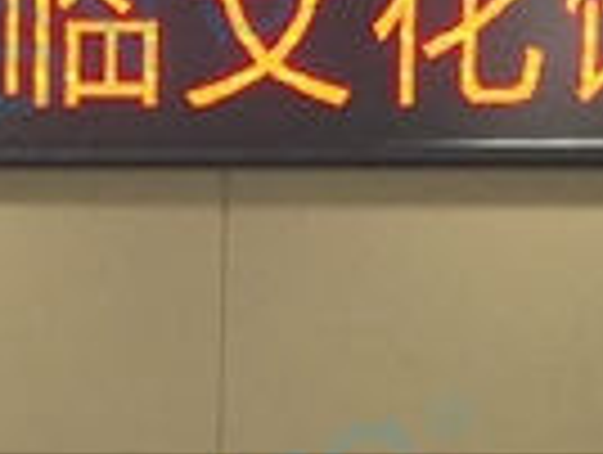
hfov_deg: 8.9
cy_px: 625
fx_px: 3769
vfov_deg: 6.8
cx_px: -351
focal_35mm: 216
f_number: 2.2
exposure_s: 1/33
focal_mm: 4.15
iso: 50
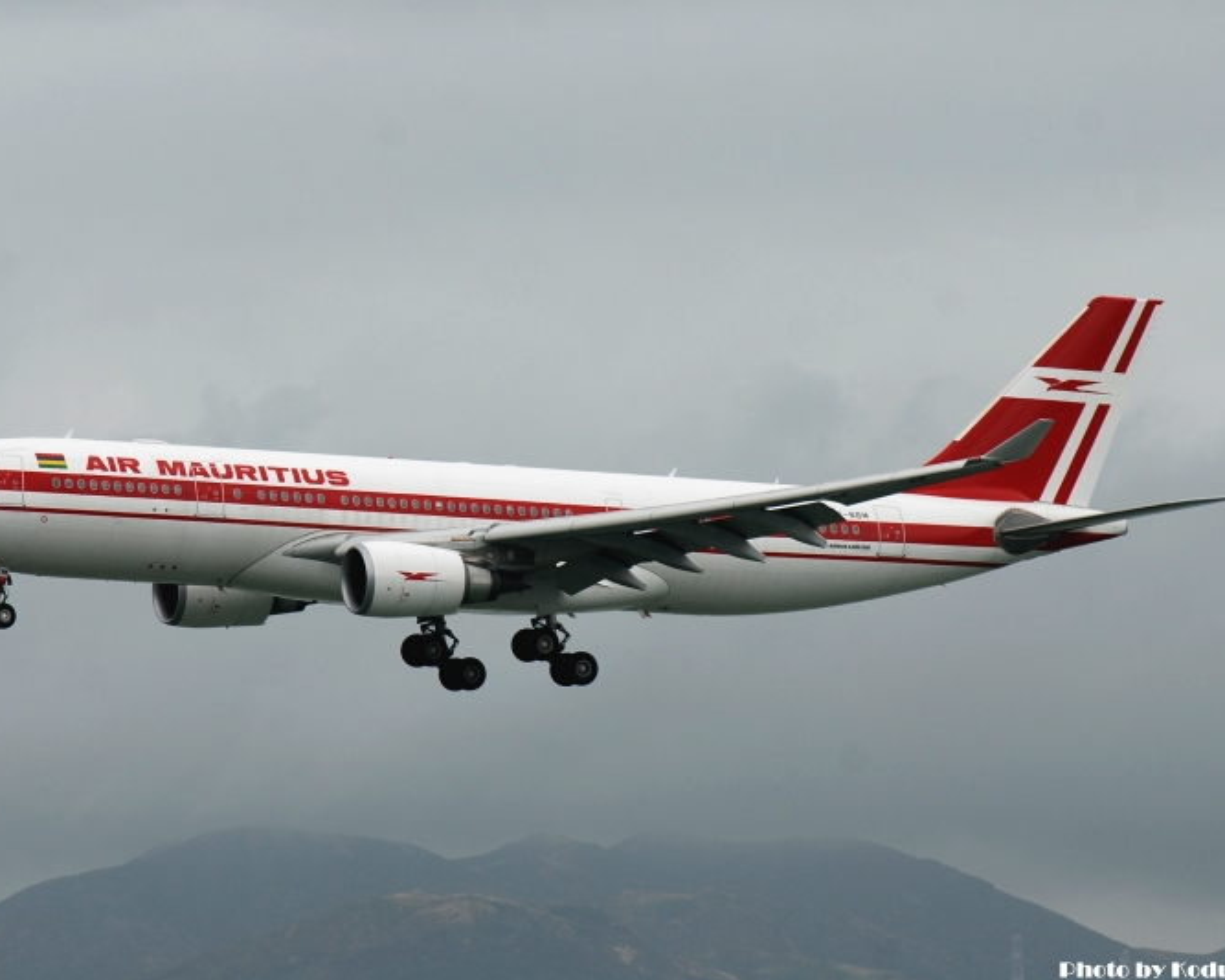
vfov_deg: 3.8
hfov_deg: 4.8
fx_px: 14724
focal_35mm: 406
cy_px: 491
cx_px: 534
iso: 200
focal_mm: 240
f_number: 7.1
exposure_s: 1/800
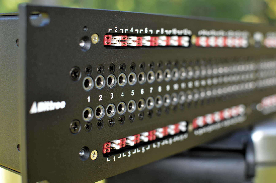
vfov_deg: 25.7
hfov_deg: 37.9
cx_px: 138
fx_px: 402
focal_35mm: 52
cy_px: 92
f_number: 4
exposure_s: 1/60
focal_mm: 35
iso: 400
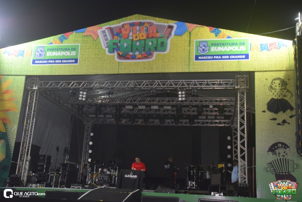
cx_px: 151
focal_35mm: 42
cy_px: 101
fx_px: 352
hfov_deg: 46.4
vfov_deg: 31.9
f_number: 4
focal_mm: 28
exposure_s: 1/60
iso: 2000
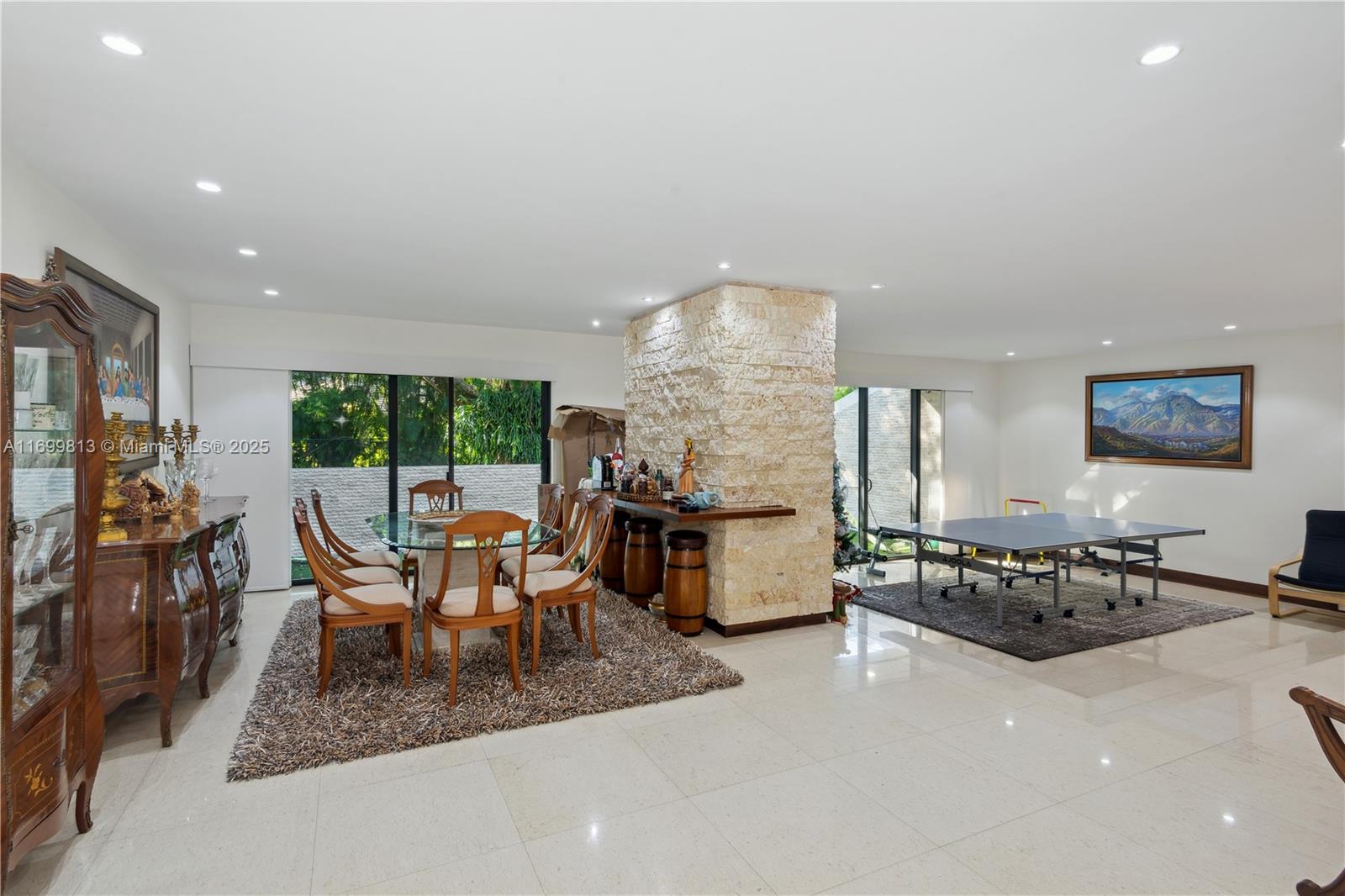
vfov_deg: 70.4
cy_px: 448
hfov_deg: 93.3
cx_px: 672
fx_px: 635
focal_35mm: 17
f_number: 8
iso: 200
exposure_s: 1/4
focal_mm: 17
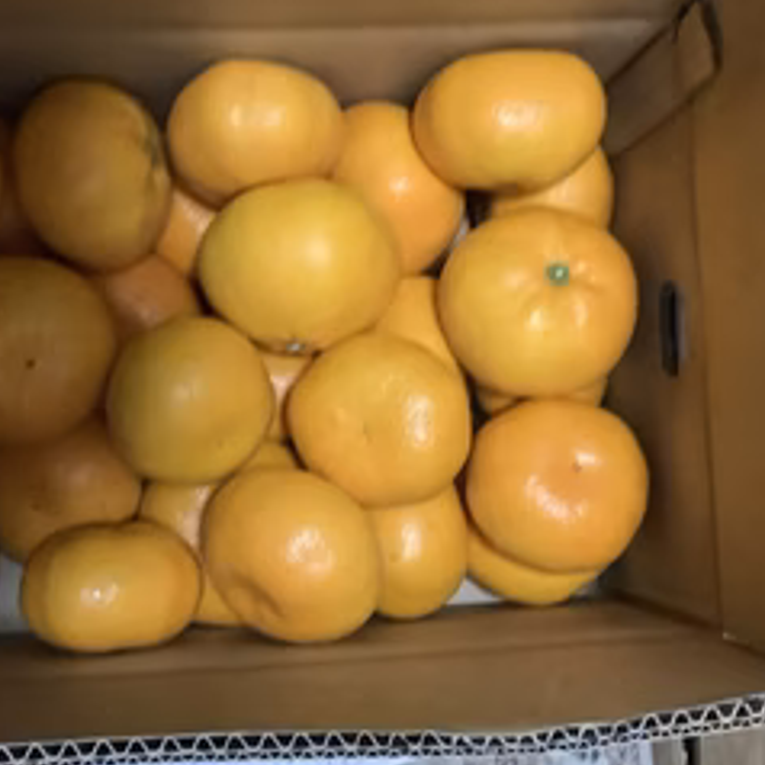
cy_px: 376
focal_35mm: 46
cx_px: 286
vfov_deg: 36.8
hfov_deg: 36.6
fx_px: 1150
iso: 500
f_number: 2.4
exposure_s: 1/25
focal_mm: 3.3
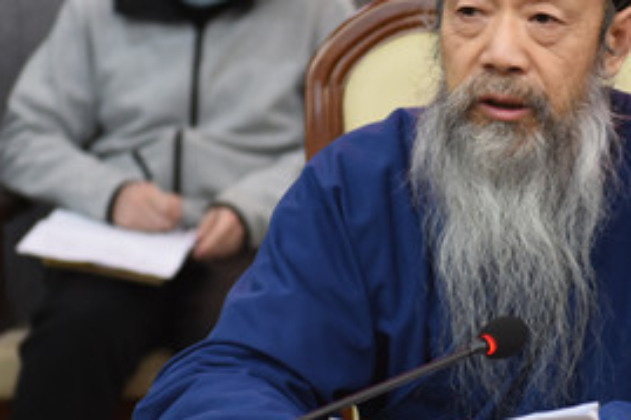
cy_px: 222
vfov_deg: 10.5
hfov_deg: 15.6
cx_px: 525
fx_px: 2277
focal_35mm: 130
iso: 1250
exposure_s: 1/80
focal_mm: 70
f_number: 2.8
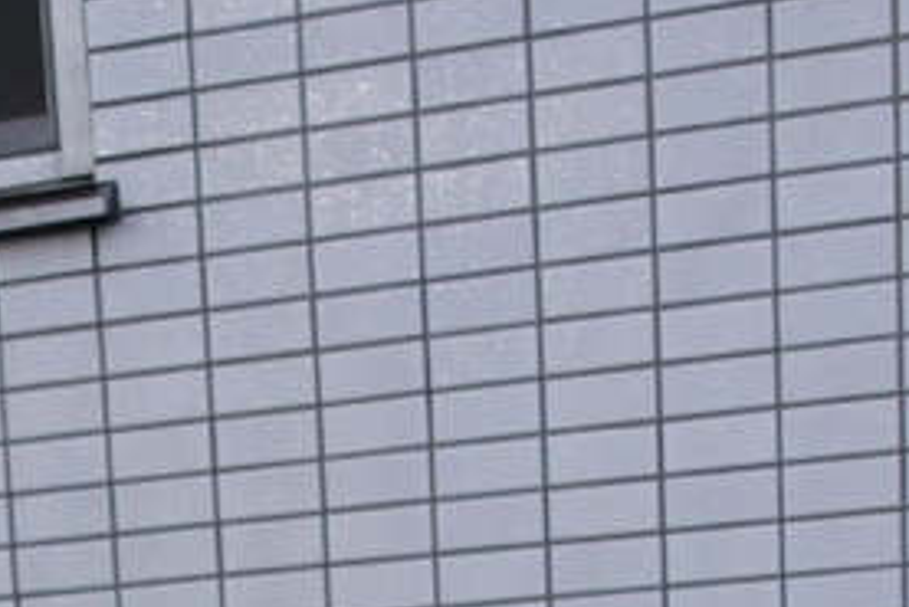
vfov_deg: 12.0
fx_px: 2627
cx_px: -410
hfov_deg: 17.8
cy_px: 1119
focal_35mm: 104
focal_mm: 8.8
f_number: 2
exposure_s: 1/30
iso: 125
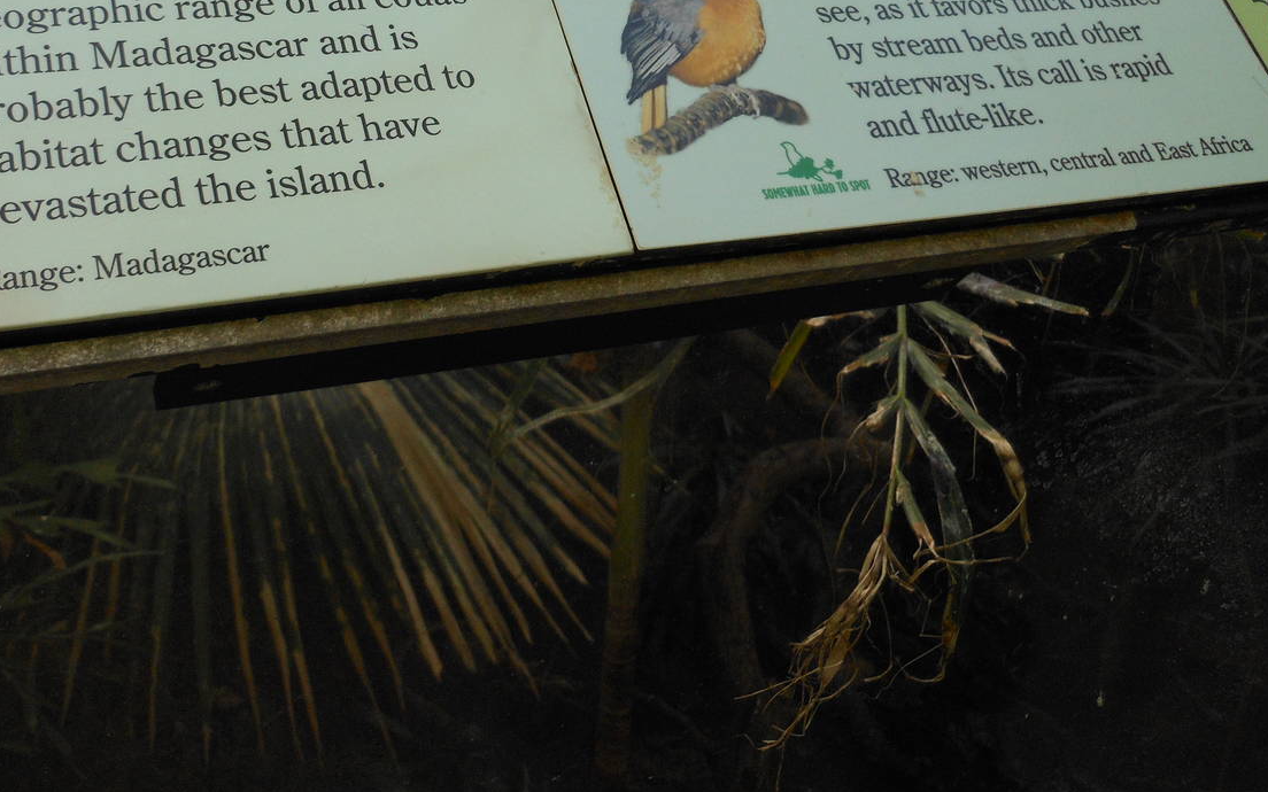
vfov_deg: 28.9
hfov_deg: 45.6
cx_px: 436
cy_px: 116
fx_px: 1486
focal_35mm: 43
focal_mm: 5
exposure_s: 1/125
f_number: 3.7
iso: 125
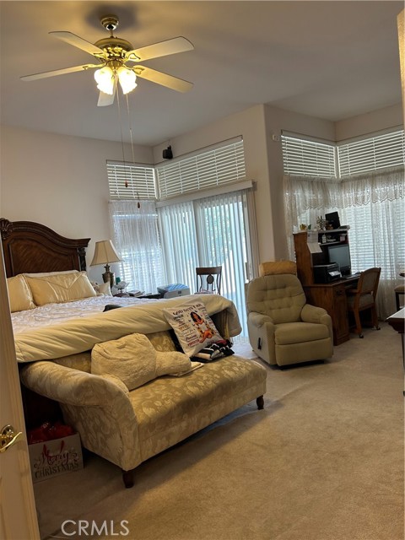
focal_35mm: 26
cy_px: 270
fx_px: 406
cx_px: 202
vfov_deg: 67.3
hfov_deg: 53.1
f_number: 1.5
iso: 100
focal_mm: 5.7
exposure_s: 1/120
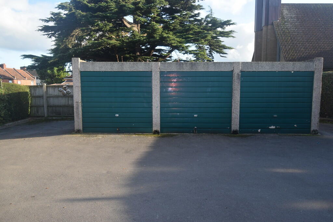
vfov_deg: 50.4
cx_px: 166
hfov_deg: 70.4
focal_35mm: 26
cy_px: 111
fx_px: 236
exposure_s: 1/250
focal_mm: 17
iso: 400
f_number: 8
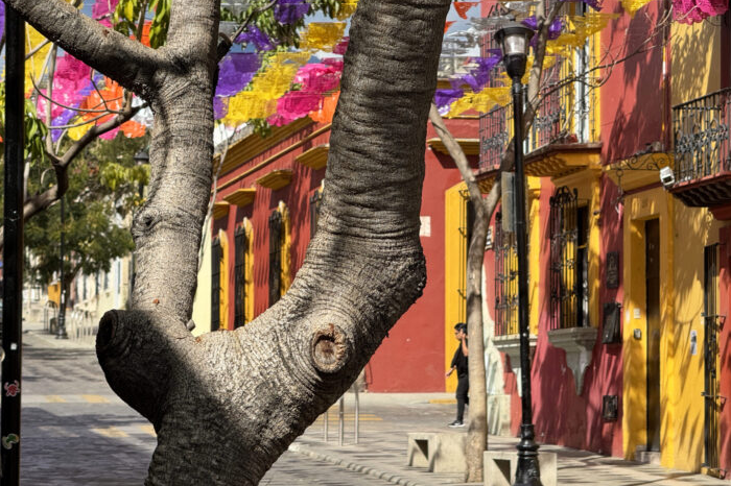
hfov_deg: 15.0
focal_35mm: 137
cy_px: 253
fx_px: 2780
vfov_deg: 10.0
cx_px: 383
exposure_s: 1/990
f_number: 2.8
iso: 50
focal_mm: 15.7
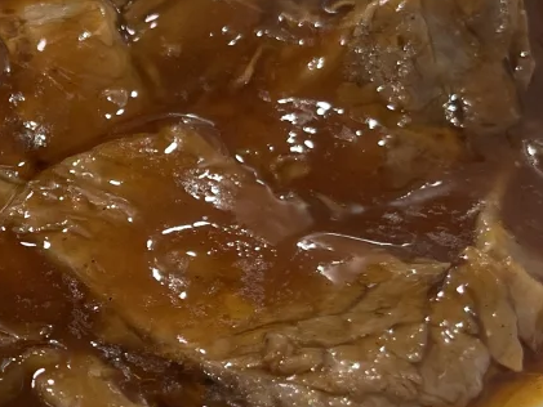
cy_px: 231
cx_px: -27
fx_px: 1396
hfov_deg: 21.1
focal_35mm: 89
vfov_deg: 16.6
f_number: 1.6
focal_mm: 5.1
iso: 100
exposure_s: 1/100
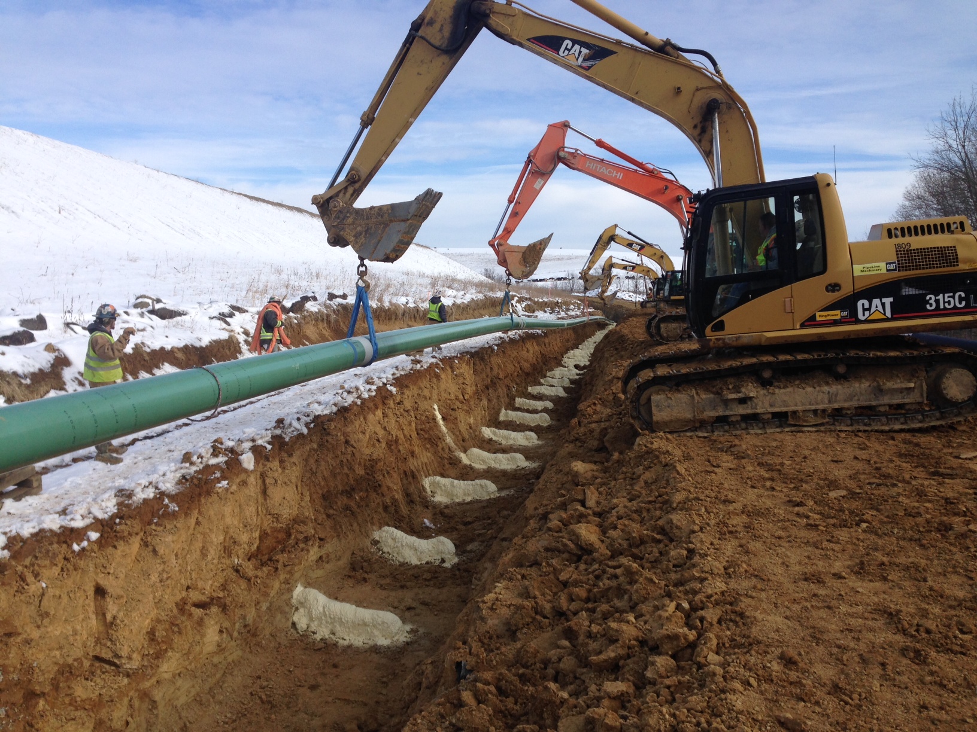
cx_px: 488
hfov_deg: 55.4
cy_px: 366
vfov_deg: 42.9
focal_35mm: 33
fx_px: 931
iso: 50
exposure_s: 1/1506
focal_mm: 4.12
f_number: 2.4
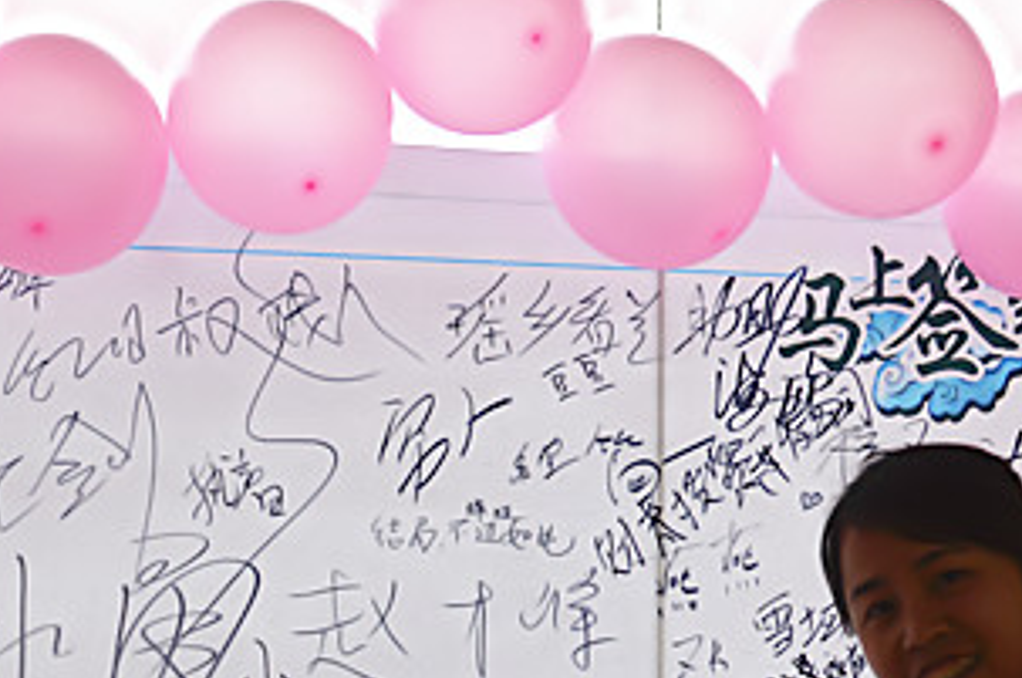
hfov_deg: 23.4
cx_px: 435
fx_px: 2466
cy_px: 767
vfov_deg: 15.2
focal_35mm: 87
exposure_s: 1/30
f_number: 3.8
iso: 160
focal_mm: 22
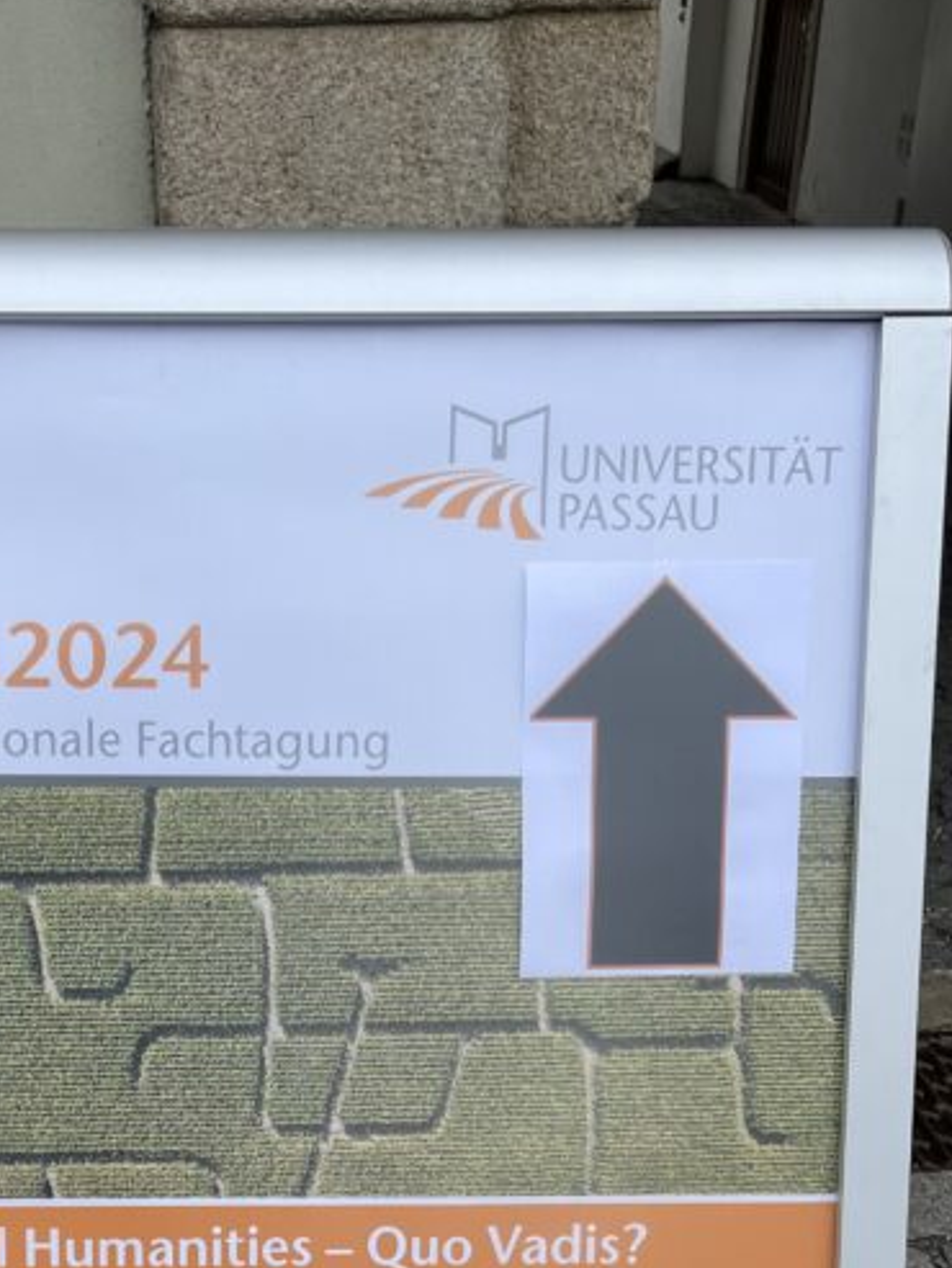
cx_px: 221
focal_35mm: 54
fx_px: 1979
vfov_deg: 32.9
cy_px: 1237
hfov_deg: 26.6
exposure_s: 1/2571
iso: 50
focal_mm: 5.1
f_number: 1.6
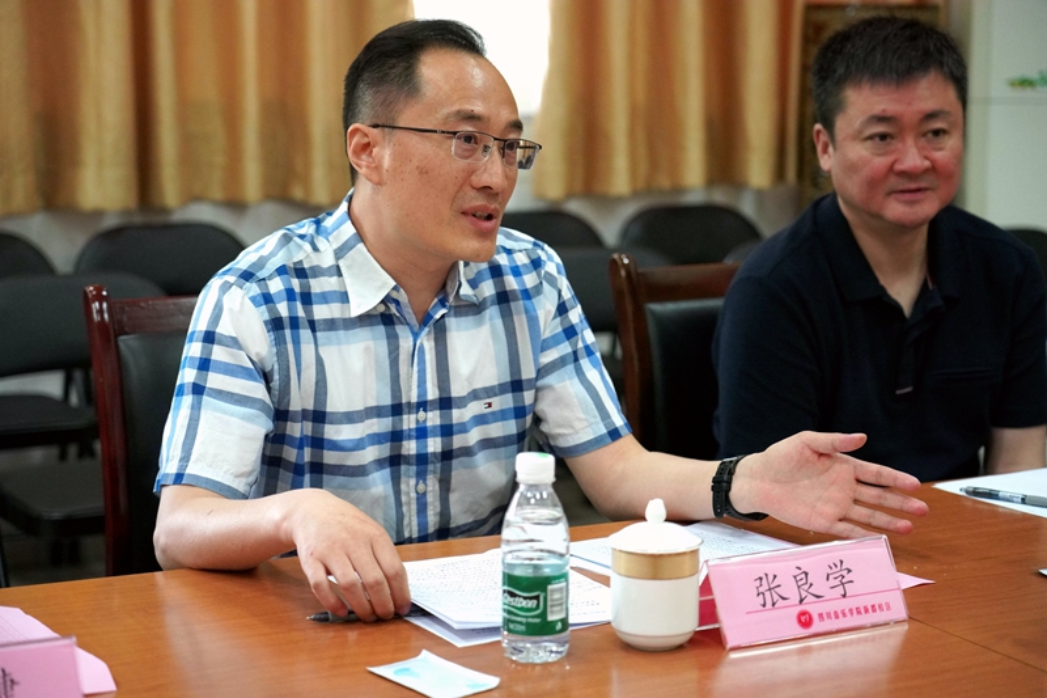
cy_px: 349
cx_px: 524
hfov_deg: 27.7
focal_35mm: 73
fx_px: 2123
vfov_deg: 18.7
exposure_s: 1/160
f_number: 4
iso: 5000
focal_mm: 73
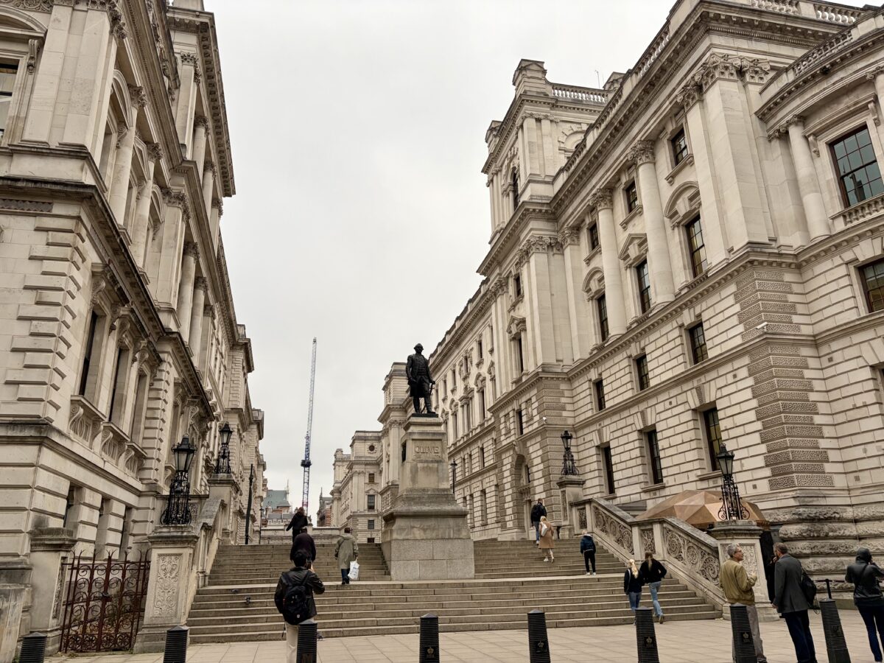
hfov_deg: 67.3
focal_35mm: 26
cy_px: 332
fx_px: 664
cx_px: 442
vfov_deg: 53.1
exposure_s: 1/764
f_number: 1.6
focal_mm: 5.96
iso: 50
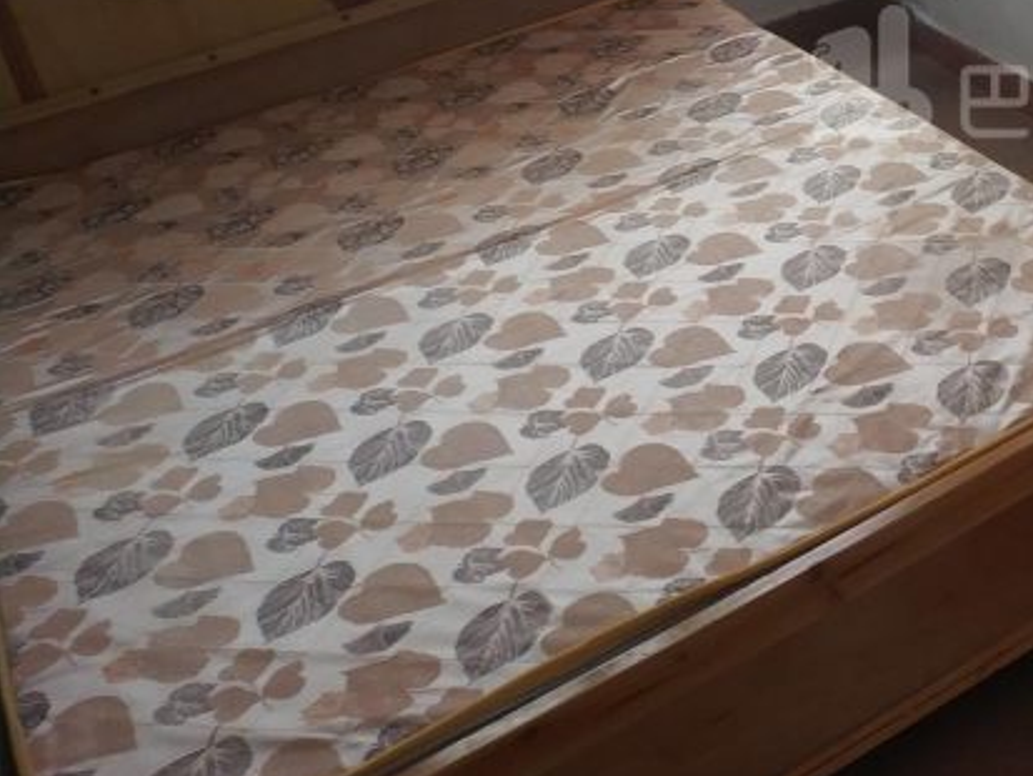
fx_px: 1851
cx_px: 998
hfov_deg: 29.4
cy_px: 75
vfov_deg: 23.0
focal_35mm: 62
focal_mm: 4.5
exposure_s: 1/25
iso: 321
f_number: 2
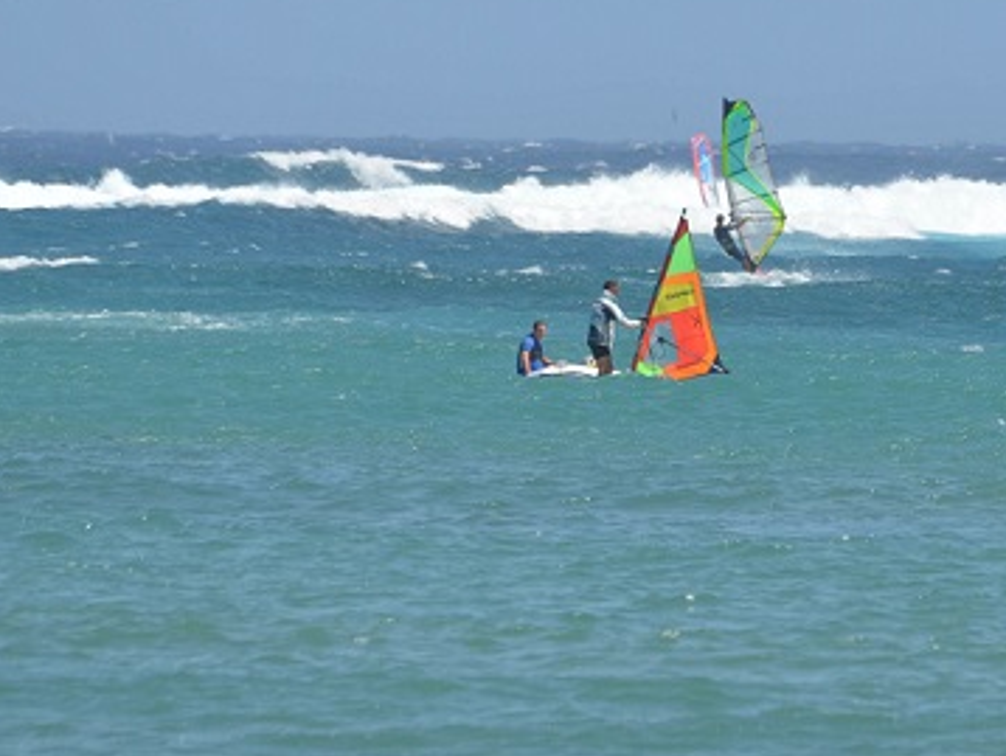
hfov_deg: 2.5
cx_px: 812
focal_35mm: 797
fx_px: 23178
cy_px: 351
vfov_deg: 1.9
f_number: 7.1
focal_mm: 300
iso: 200
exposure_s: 1/800
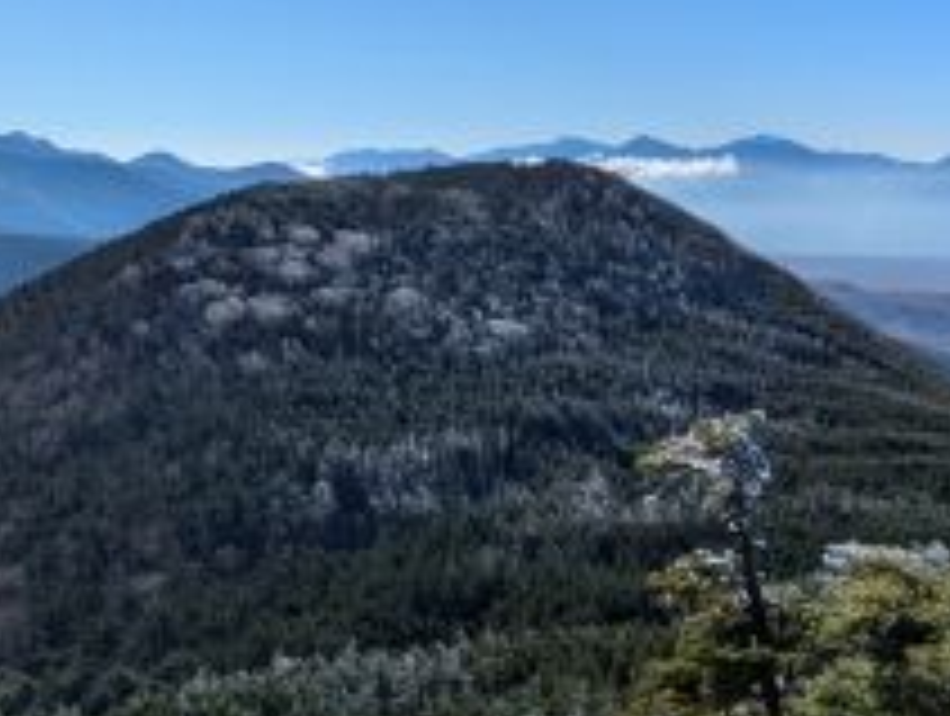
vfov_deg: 26.8
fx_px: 1457
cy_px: 101
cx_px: 828
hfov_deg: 34.4
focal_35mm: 53
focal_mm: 1.83
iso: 56
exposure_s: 1/3205
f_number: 2.2
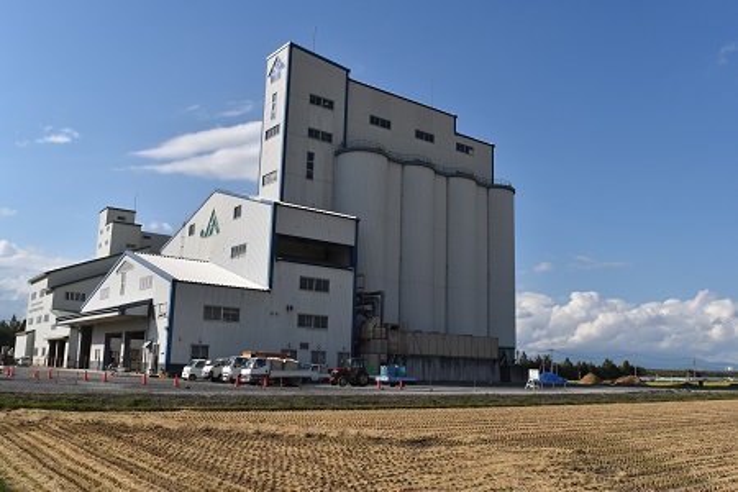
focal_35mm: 33
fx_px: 676
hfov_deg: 57.2
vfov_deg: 40.0
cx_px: 369
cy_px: 246
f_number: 11
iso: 200
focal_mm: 22
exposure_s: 1/500
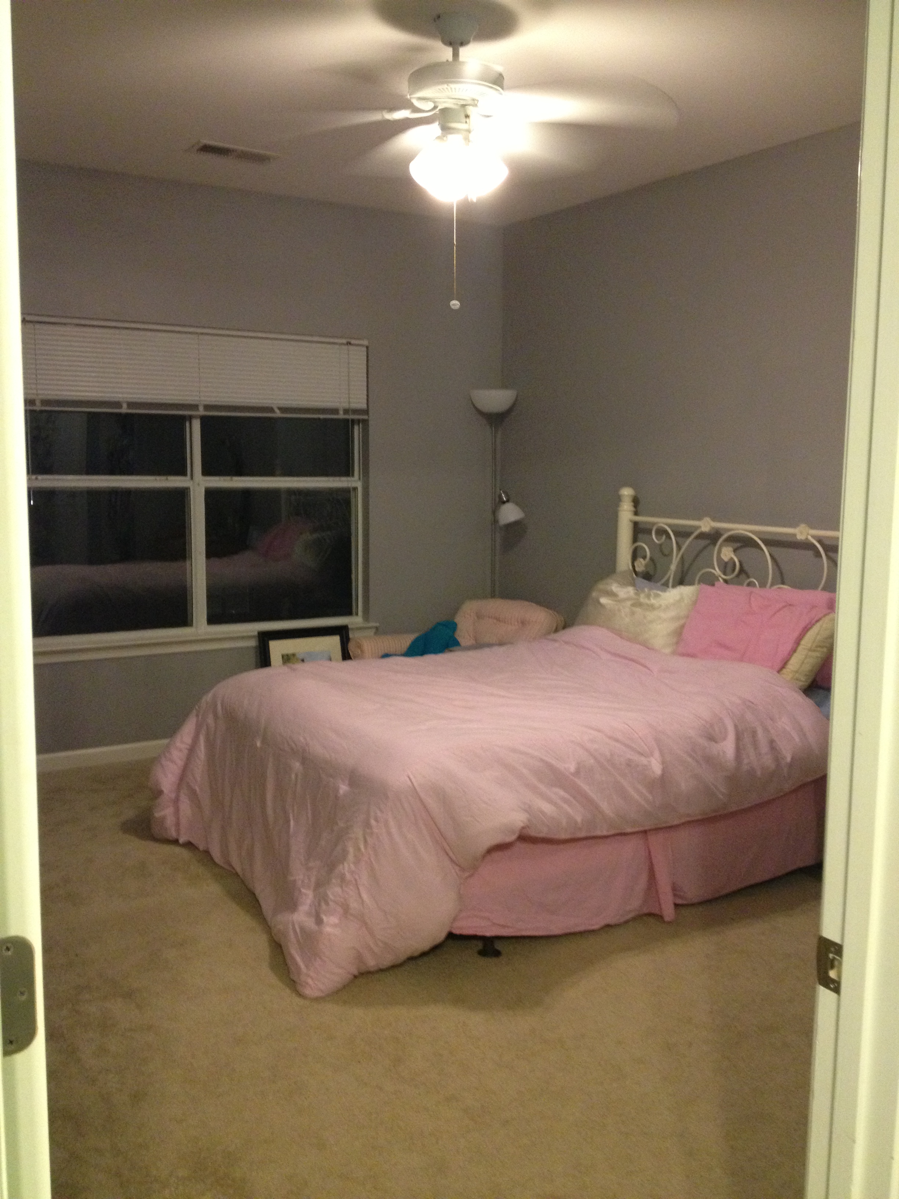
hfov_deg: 40.7
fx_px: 1212
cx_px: 450
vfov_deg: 52.6
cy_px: 600
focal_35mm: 35
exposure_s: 1/20
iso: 320
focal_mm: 4.28
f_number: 2.4
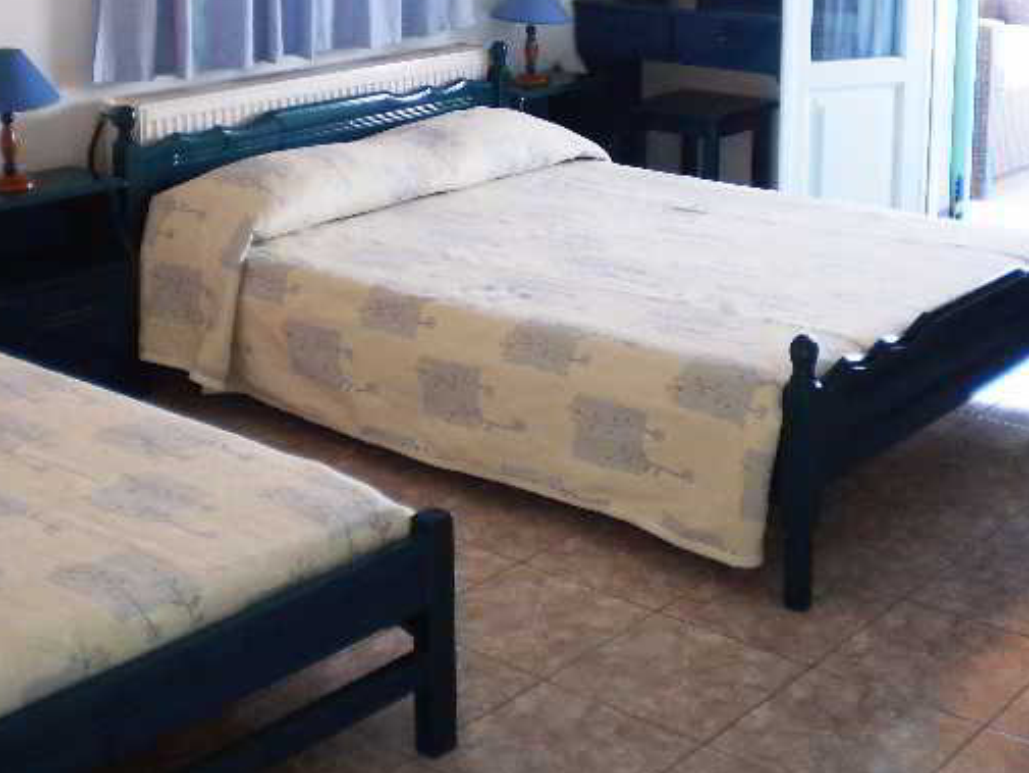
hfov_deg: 33.8
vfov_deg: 25.3
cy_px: 171
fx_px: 1695
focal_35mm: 57
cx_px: 516
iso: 125
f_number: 3.1
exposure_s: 1/30
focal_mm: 6.3
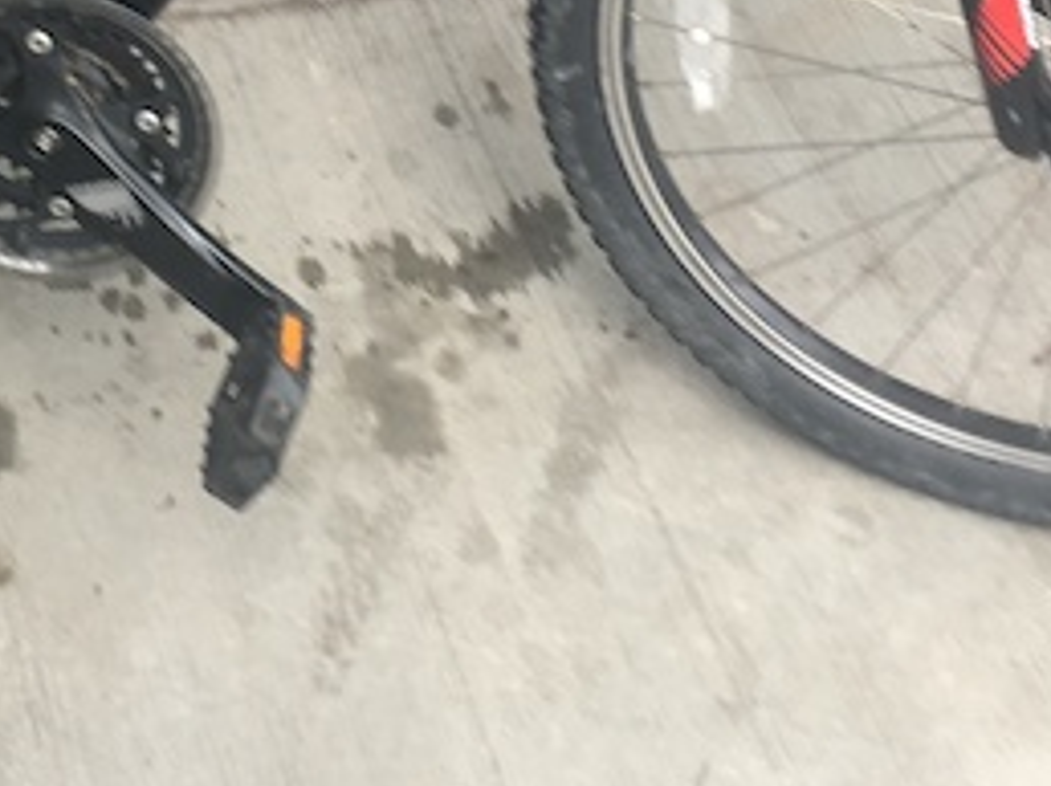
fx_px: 2730
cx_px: 179
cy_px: -191
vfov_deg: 15.7
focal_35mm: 90
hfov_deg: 21.5
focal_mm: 4.15
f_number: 2.2
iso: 25
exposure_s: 1/120
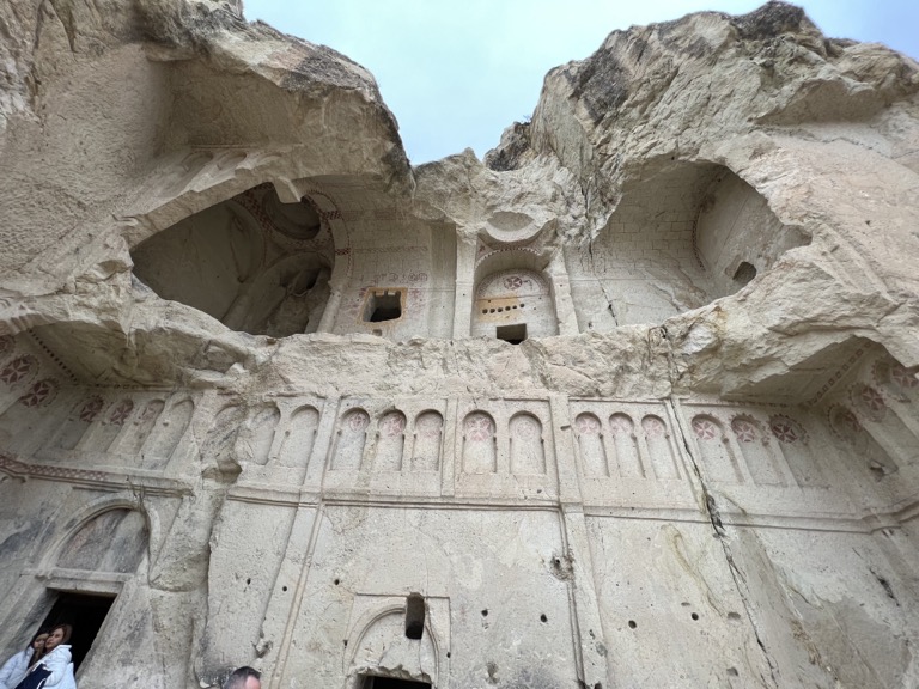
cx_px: 460
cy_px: 344
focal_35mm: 13
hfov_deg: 106.2
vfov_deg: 89.9
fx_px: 345
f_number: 1.8
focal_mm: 1.6
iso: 40
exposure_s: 1/99
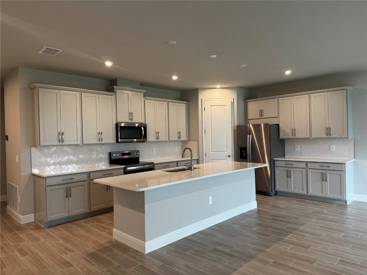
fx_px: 254
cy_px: 138
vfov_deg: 56.8
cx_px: 184
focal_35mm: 24
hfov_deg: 71.6
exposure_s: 1/120
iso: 125
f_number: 1.78
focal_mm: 6.76
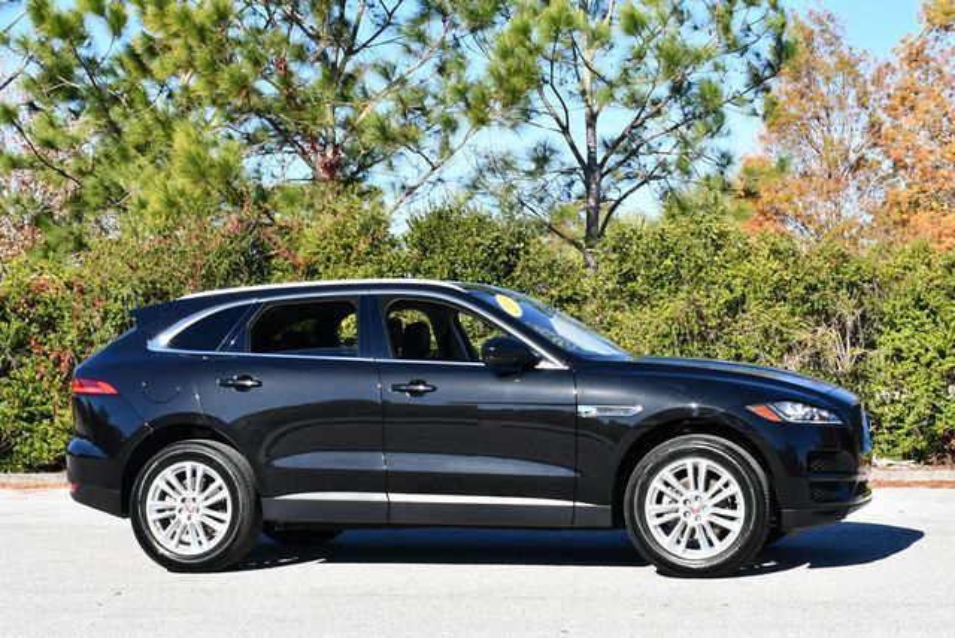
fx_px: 1859
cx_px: 478
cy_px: 319
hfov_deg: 28.8
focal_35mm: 70
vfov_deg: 19.5
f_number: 8
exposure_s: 1/250
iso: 140
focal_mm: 35
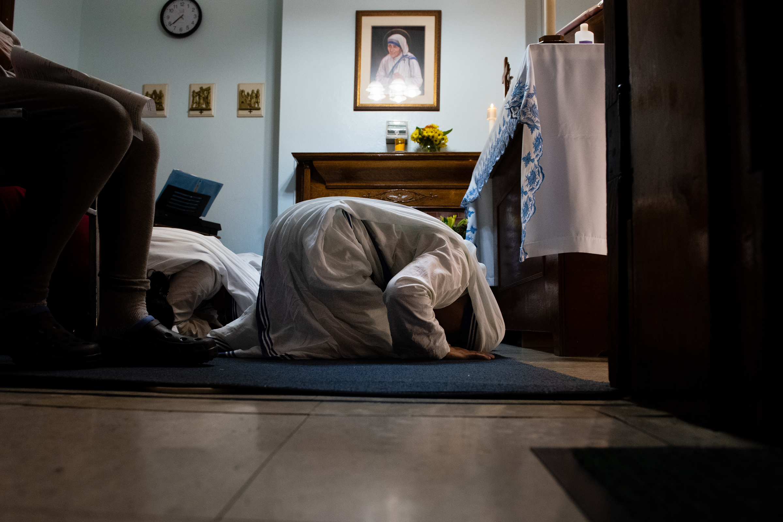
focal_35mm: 24
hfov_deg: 73.7
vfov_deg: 53.1
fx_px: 522
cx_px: 392
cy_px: 261
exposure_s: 1/100
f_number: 5
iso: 4000
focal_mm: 24
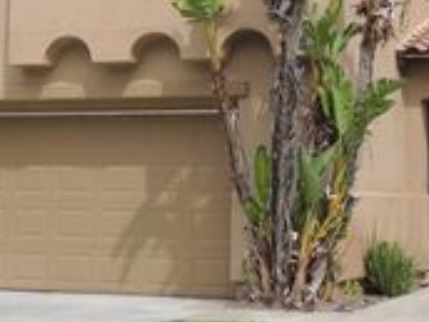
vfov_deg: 14.4
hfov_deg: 19.2
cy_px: 69
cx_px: 307
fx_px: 1264
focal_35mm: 102
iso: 100
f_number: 3.3
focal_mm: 6.2
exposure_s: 1/800
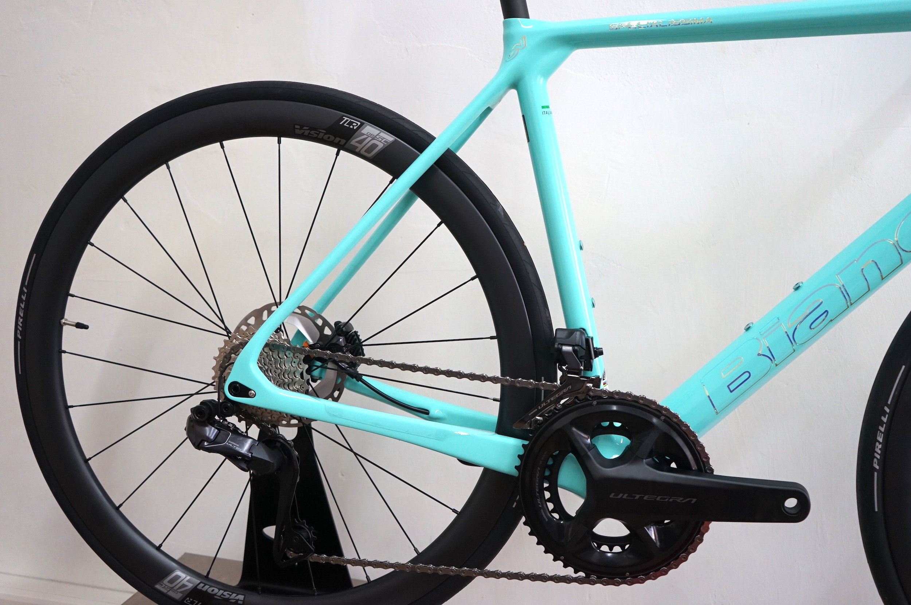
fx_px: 784
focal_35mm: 31
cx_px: 456
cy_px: 302
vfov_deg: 42.3
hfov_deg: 60.3
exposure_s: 1/160
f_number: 4
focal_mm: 31
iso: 1250
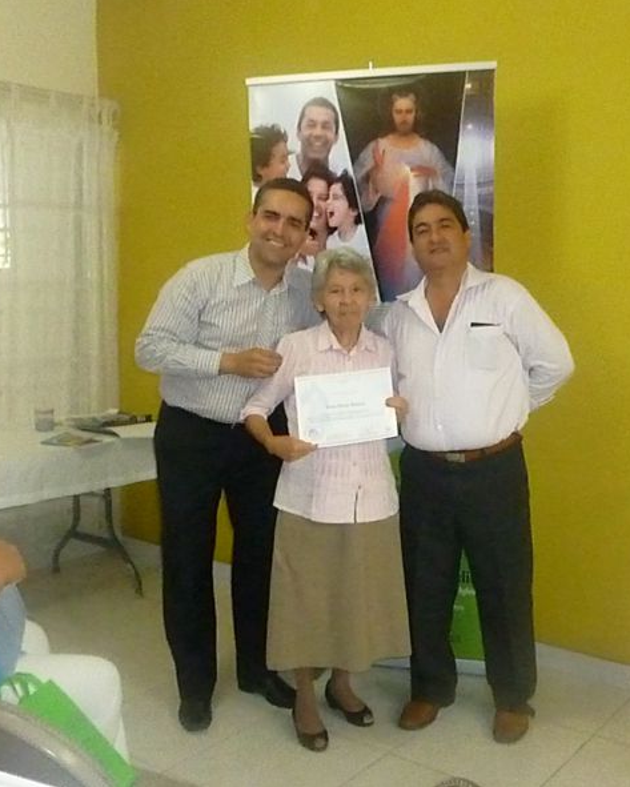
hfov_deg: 39.7
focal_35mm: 37
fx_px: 862
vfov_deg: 49.1
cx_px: 412
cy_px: 392
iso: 1600
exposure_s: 1/60
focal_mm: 5
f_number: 3.3
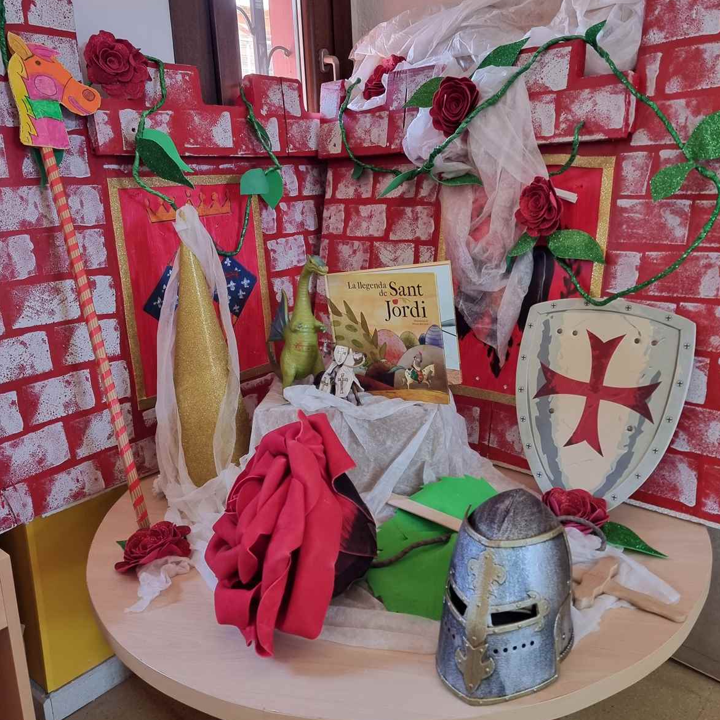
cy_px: 305
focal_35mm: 29
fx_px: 682
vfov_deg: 55.4
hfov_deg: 55.6
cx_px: 369
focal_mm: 6.7
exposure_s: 1/50
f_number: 1.8
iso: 400
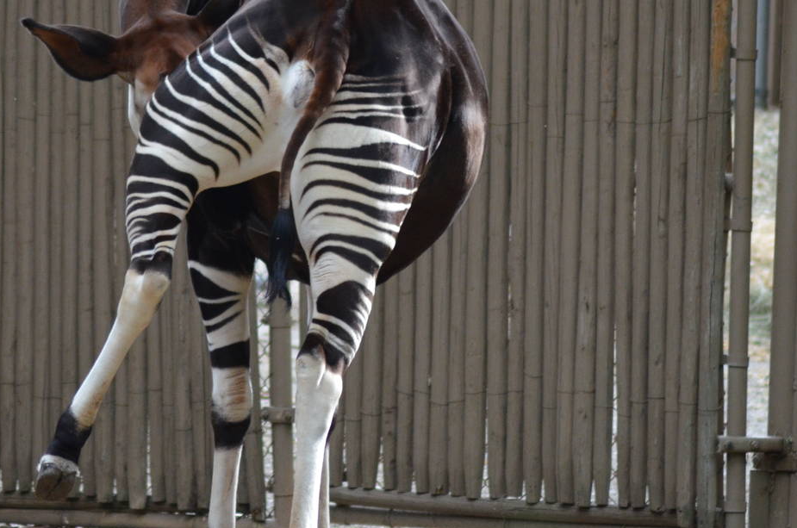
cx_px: 185
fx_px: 13192
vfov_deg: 2.3
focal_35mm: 597
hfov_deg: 3.5
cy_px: 264
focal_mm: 230
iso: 1250
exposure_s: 1/500
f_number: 5
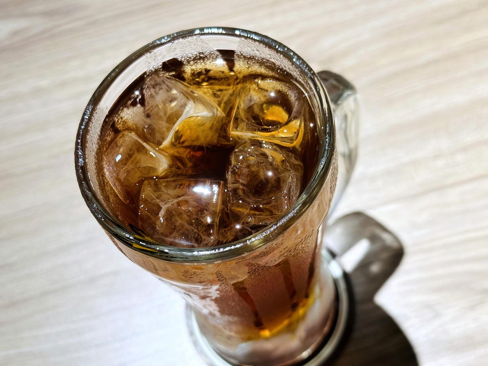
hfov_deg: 39.7
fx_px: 677
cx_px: 244
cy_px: 183
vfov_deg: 30.3
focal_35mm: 48
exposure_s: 1/60
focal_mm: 6.86
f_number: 1.78
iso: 160
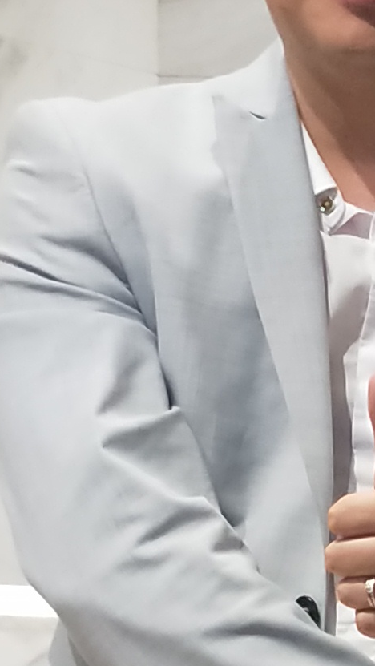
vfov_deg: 14.1
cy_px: 589
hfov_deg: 7.7
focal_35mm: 151
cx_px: 786
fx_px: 2667
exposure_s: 1/33
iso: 471
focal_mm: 4.27
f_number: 1.7
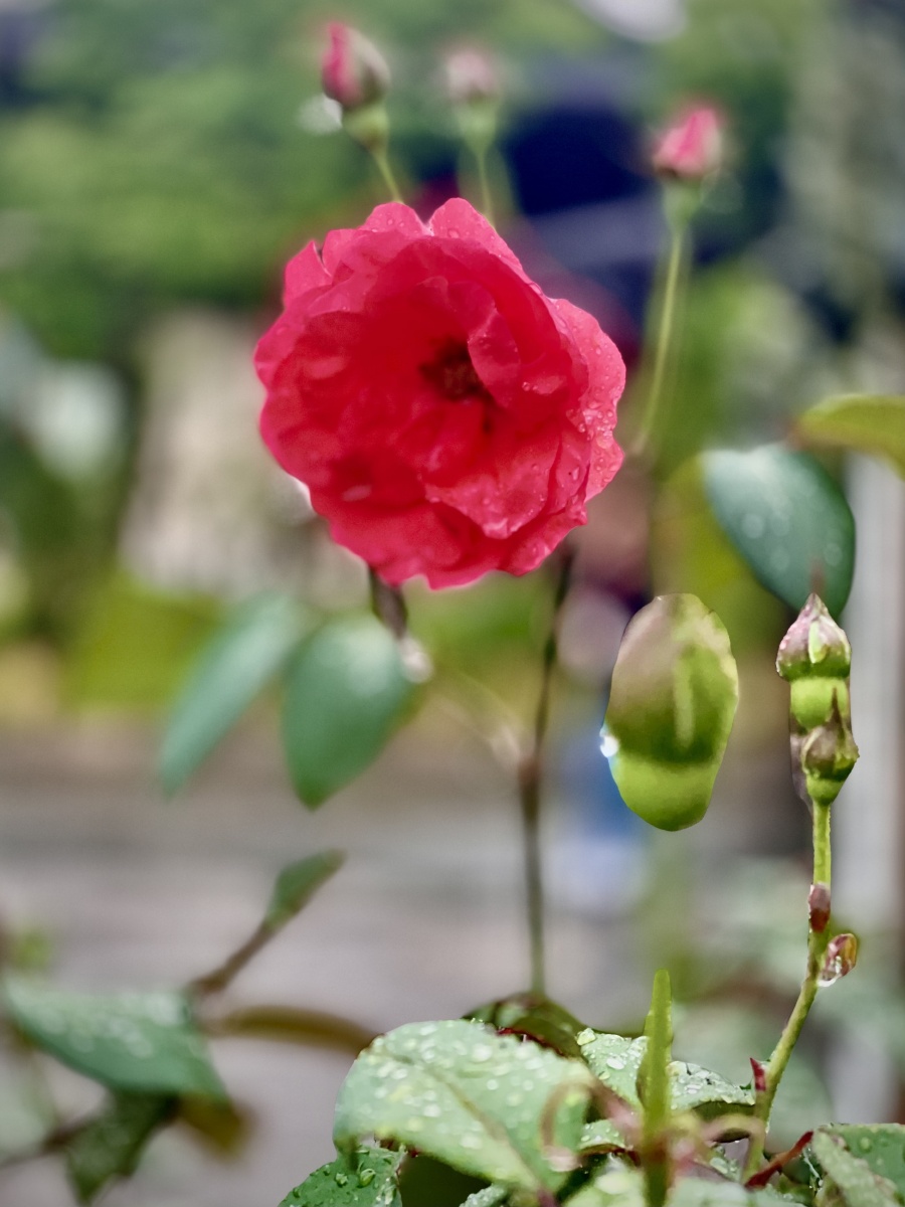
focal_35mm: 52
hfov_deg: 28.0
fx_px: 1813
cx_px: 452
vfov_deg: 36.8
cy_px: 604
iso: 200
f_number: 2
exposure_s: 1/122
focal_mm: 6
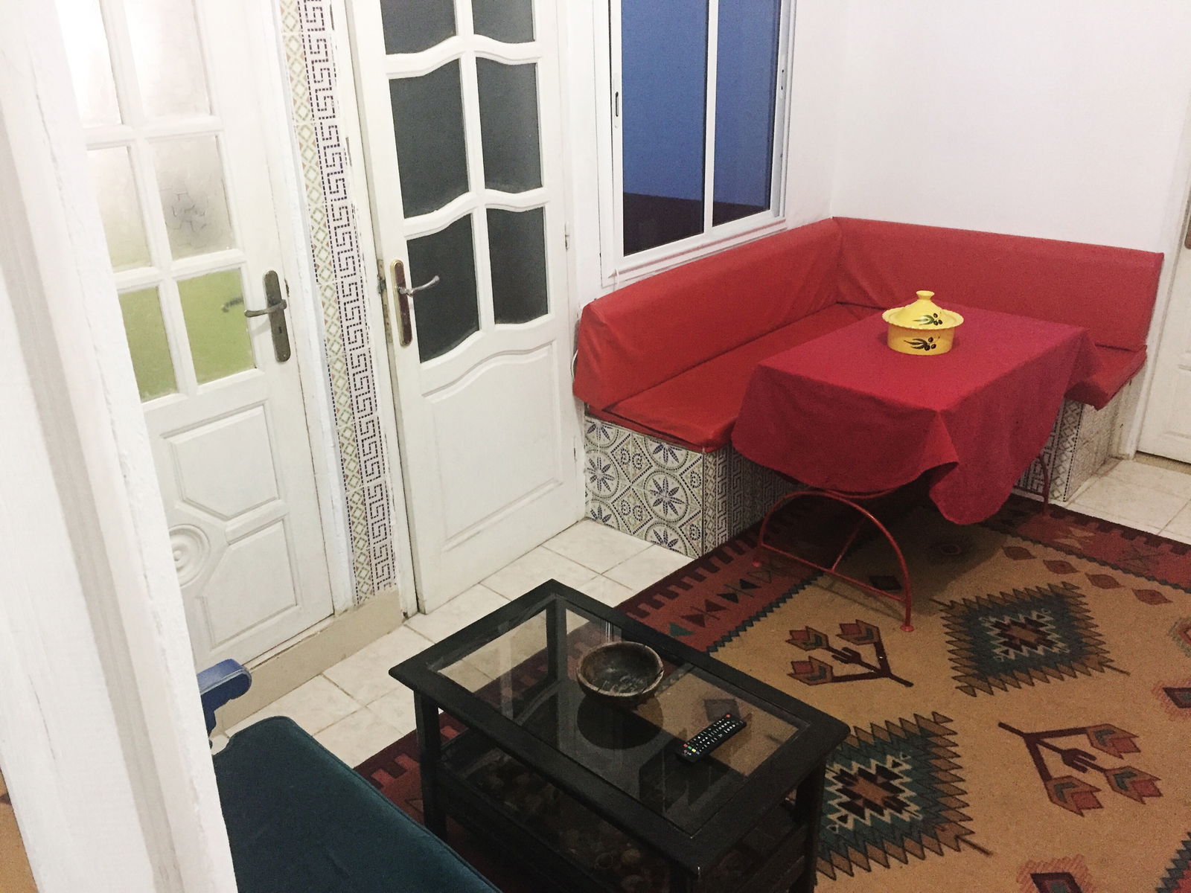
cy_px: 446
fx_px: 998
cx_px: 596
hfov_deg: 61.7
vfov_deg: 48.2
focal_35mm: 29
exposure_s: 1/17
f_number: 2.2
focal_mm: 4.15
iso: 250
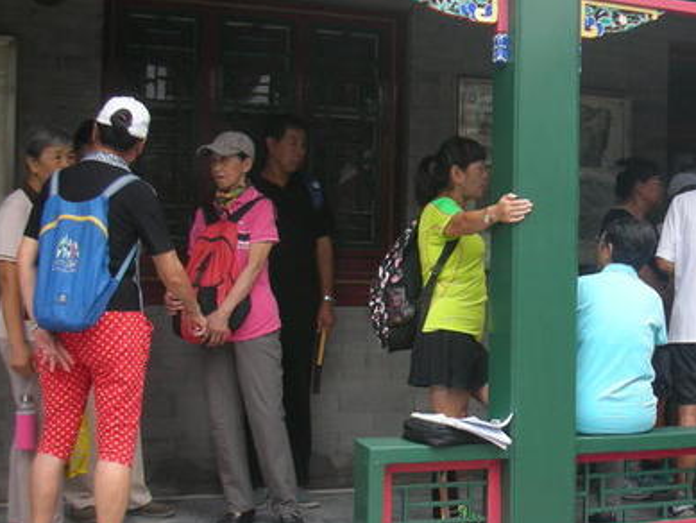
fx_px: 1086
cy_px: 317
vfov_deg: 27.0
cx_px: 517
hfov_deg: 34.8
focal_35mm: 54
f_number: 2.8
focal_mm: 5.8
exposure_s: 1/110
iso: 50
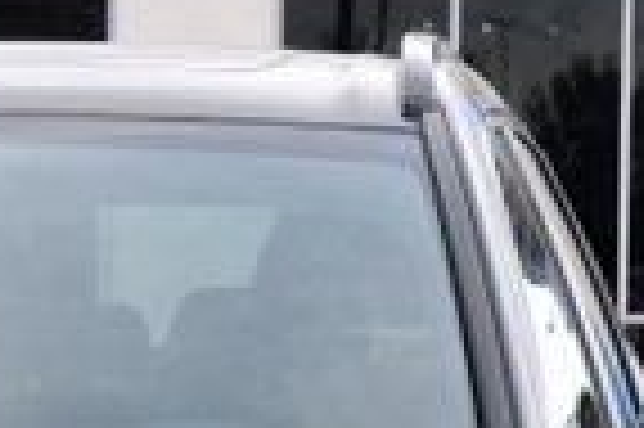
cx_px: -212
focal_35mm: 350
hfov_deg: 5.9
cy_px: 827
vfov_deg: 3.9
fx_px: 6254
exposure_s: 1/250
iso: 280
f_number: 8
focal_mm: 52
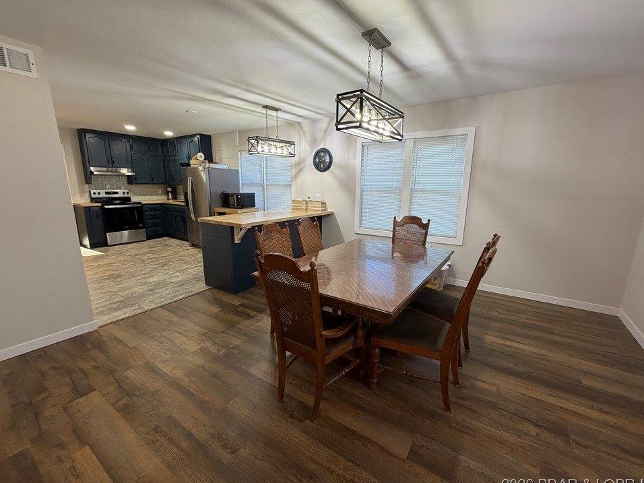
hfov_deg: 98.2
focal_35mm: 15
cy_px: 241
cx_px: 327
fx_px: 279
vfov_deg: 81.7
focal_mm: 2.22
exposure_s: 1/60
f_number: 2.2
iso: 160
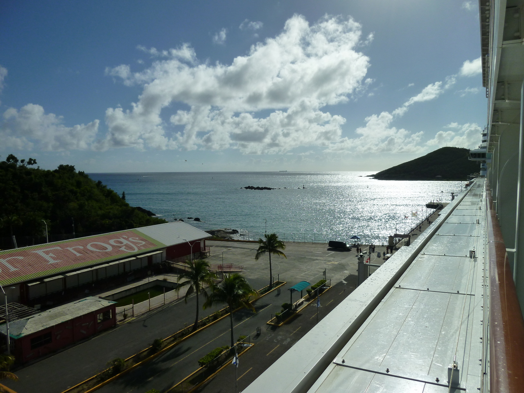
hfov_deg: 69.4
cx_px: 262
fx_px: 378
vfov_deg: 54.9
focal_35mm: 25
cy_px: 196
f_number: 10
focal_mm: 4.5
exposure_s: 1/500
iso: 125
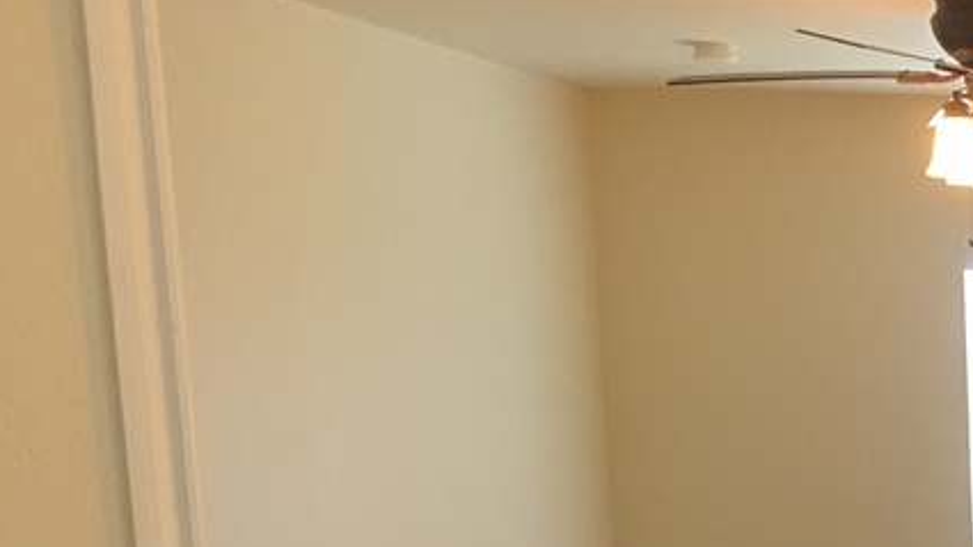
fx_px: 2760
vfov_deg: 10.4
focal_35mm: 107
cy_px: 1117
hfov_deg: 17.2
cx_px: 1625
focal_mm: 4.15
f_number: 2.2
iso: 40
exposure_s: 1/15
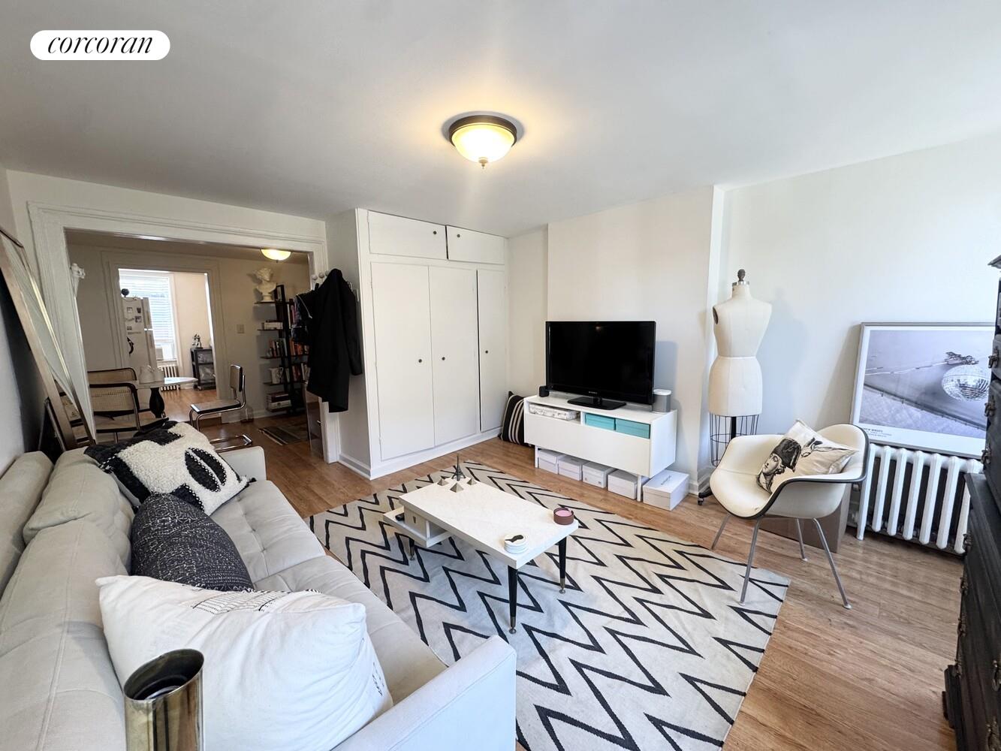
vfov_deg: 85.7
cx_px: 500
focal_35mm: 14
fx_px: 405
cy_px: 376
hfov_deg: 102.1
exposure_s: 1/60
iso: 200
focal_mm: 2.22
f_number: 2.2
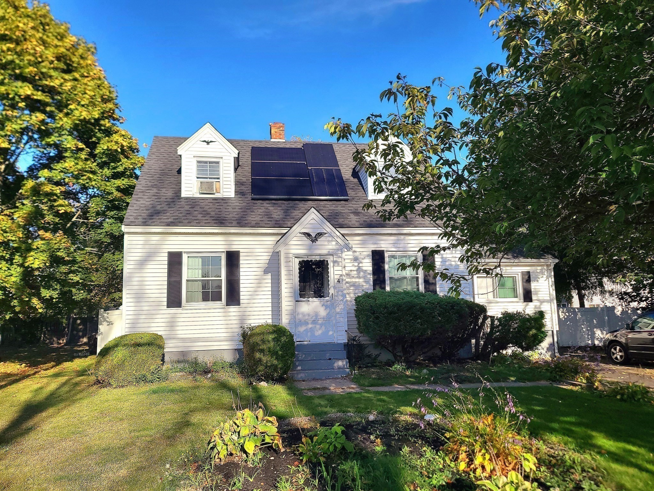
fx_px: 472
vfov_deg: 54.9
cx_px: 327
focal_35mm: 25
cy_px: 246
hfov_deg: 69.4
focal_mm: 7
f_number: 1.8
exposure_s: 1/909
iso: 16
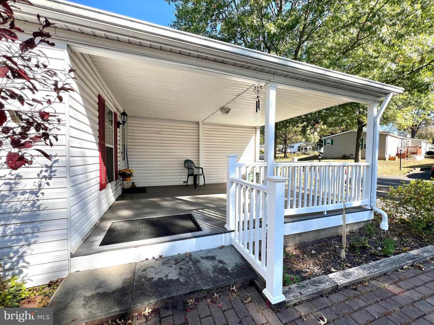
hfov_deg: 106.2
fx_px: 163
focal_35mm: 13
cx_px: 217
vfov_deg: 89.9
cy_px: 162
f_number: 1.8
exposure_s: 1/485
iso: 32
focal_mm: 1.57
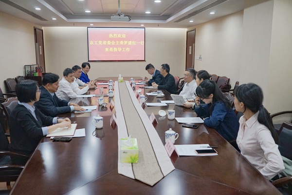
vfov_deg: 40.0
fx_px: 268
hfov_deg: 57.2
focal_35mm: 33
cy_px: 98
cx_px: 146
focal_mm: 33
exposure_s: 1/160
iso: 1250
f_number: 4
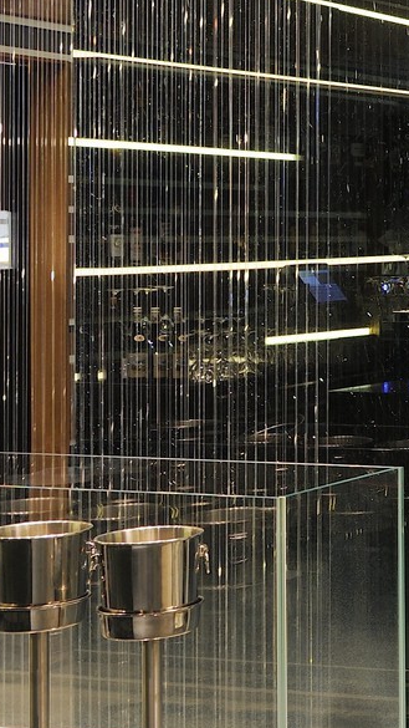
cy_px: 249
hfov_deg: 11.8
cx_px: 981
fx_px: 1600
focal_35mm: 83
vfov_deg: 25.5
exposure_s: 1/1.25
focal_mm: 29
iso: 200
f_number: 5
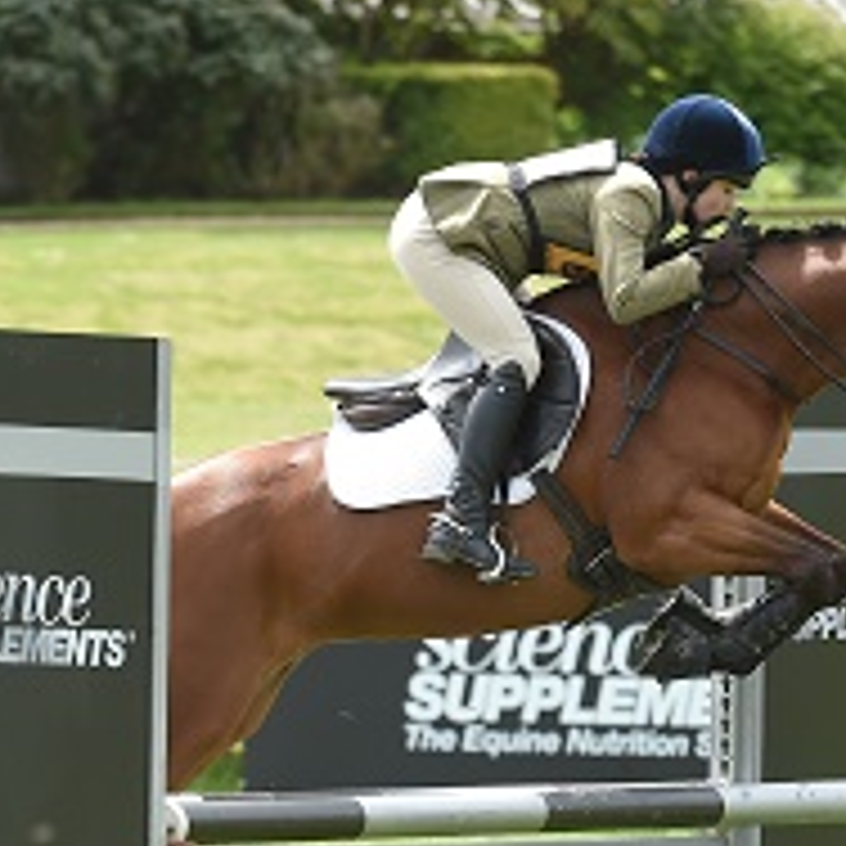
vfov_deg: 3.2
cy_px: 616
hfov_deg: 3.2
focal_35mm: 541
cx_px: 387
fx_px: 14959
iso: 450
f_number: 4
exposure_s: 1/2000
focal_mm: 200
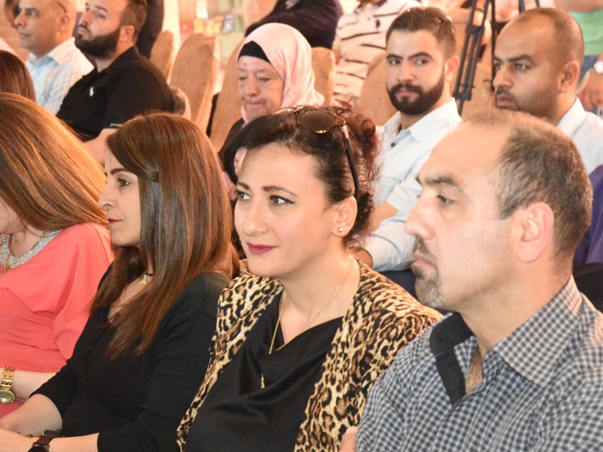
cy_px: 241
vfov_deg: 12.8
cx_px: 253
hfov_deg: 17.0
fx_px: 2021
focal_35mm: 116
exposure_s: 1/60
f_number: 10
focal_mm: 98
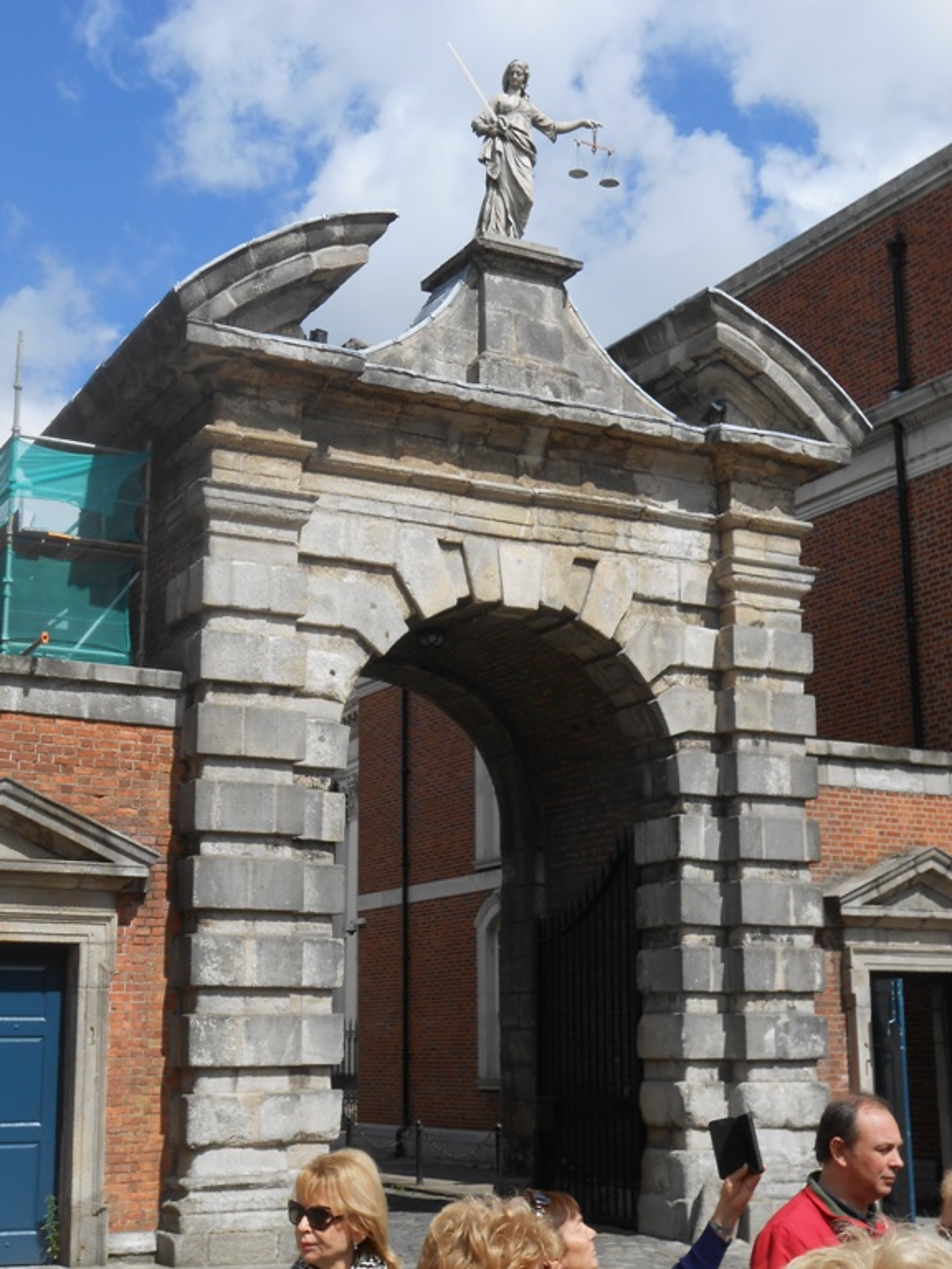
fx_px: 1797
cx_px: 476
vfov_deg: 38.9
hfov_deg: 29.7
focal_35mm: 49
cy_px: 634
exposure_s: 1/640
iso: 80
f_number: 4.8
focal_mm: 8.8
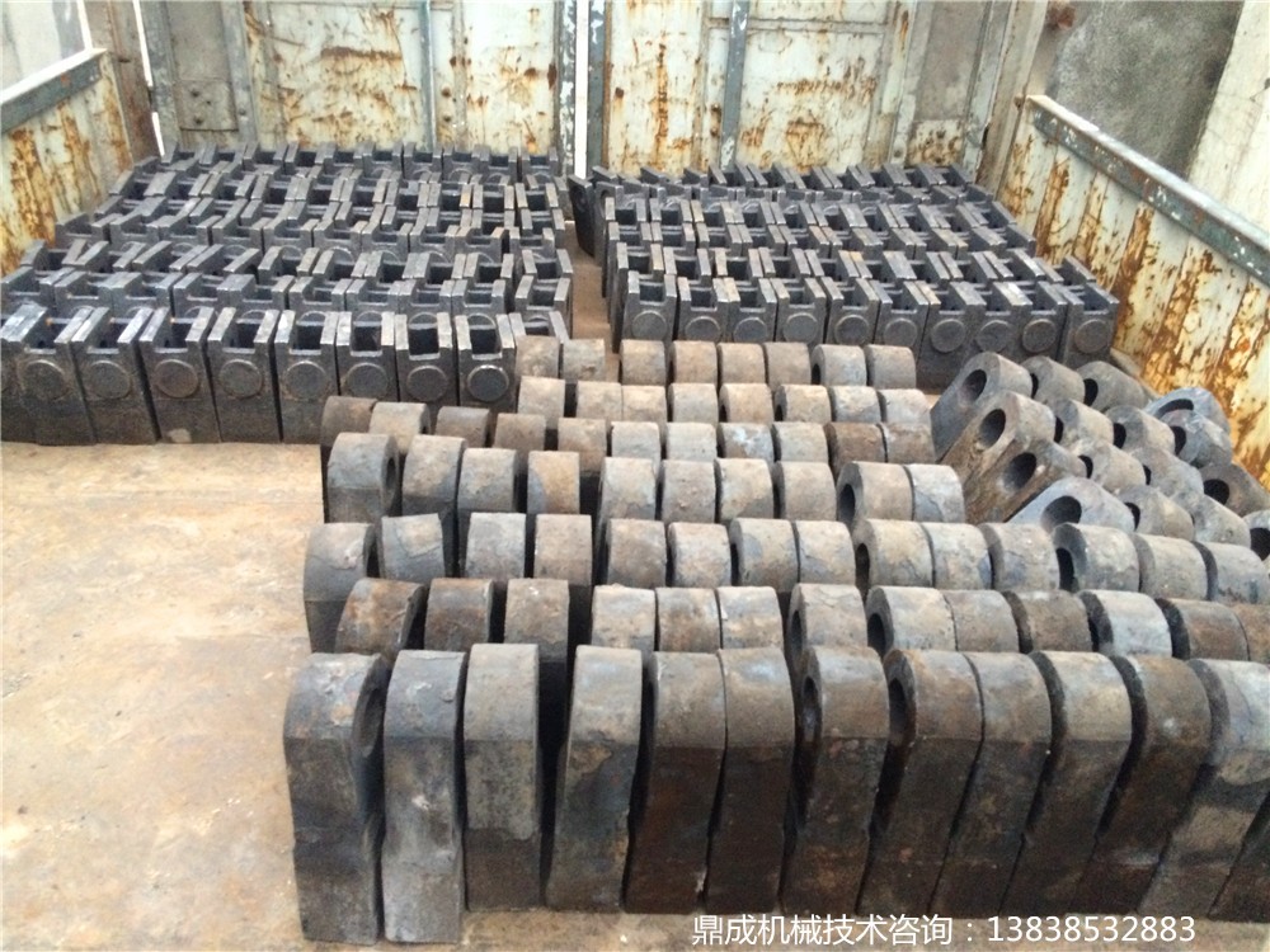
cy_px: 476
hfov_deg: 61.7
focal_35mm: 29
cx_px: 635
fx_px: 1064
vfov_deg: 48.2
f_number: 2.2
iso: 320
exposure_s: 1/17
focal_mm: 4.15
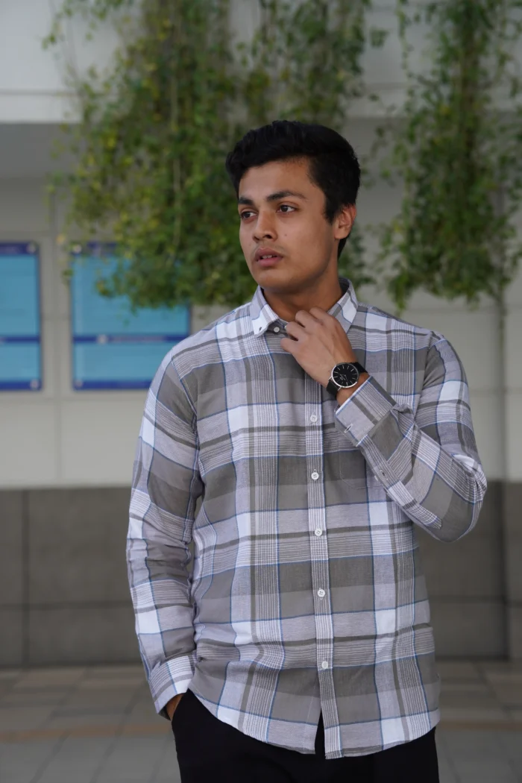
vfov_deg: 24.2
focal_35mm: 84
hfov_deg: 16.3
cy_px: 392
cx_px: 261
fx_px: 1827
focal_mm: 56
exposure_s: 1/500
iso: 100
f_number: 2.8
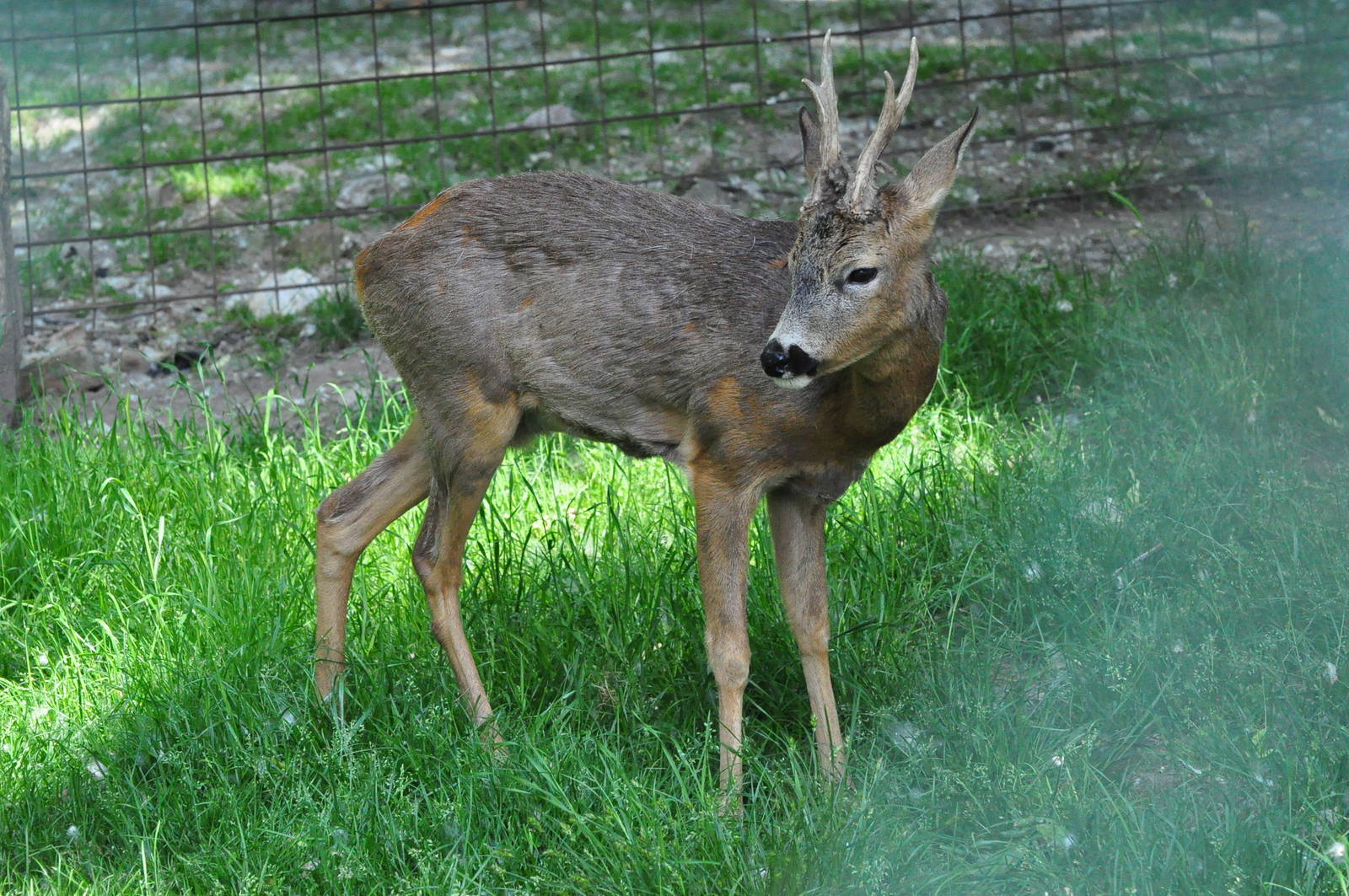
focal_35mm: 168
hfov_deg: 12.2
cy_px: 448
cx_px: 674
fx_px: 6288
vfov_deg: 8.2
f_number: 9
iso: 3200
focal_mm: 112
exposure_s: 1/1250
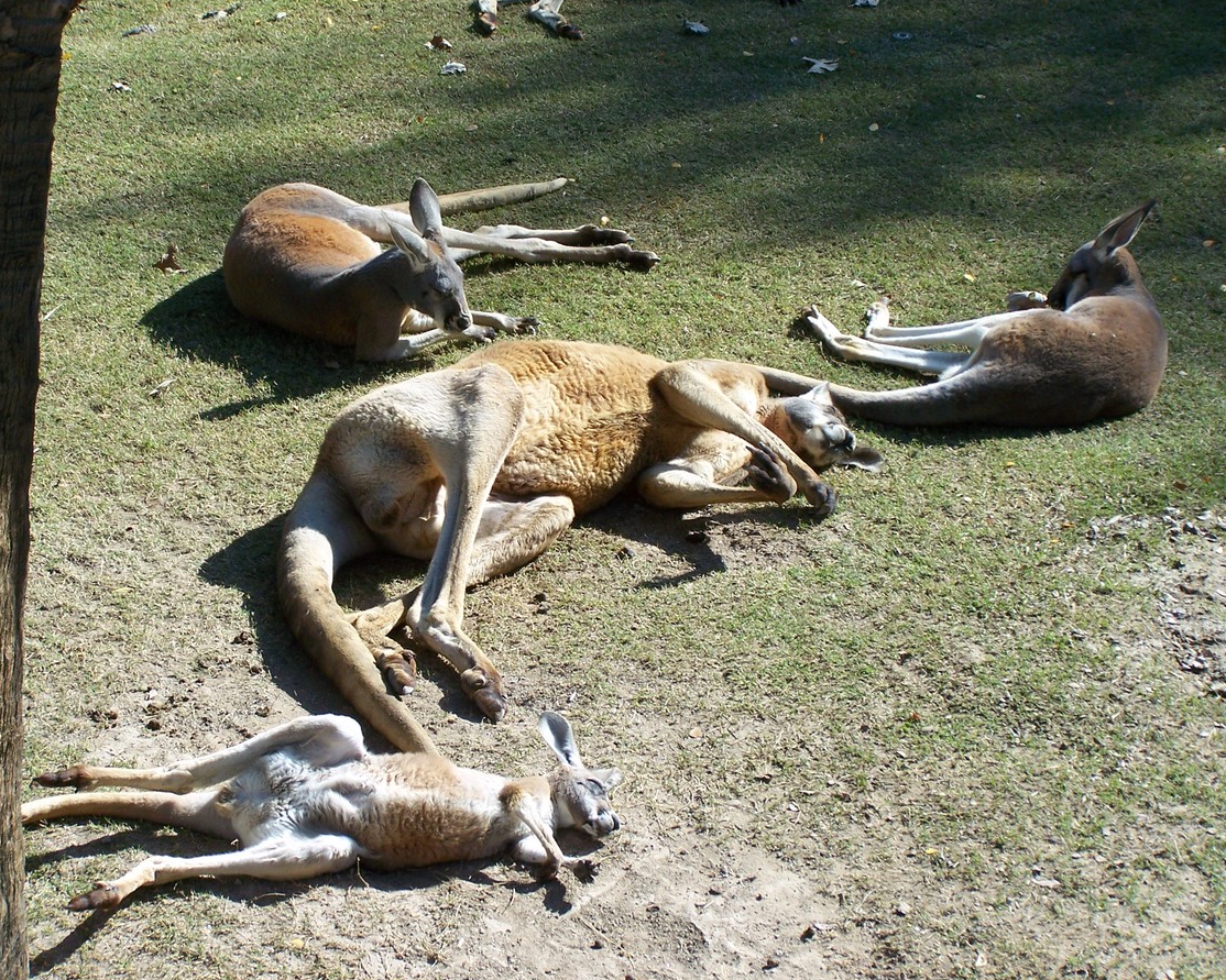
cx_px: 637
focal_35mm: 92
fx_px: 3338
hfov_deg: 20.8
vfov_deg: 16.7
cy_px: 479
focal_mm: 13.7
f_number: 4
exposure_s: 1/500
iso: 80
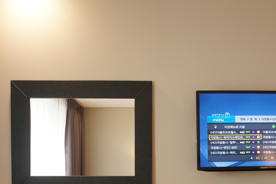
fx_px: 268
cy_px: 175
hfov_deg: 53.5
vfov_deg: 35.0
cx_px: 180
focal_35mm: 35
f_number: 8
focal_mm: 16
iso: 200
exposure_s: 1/5
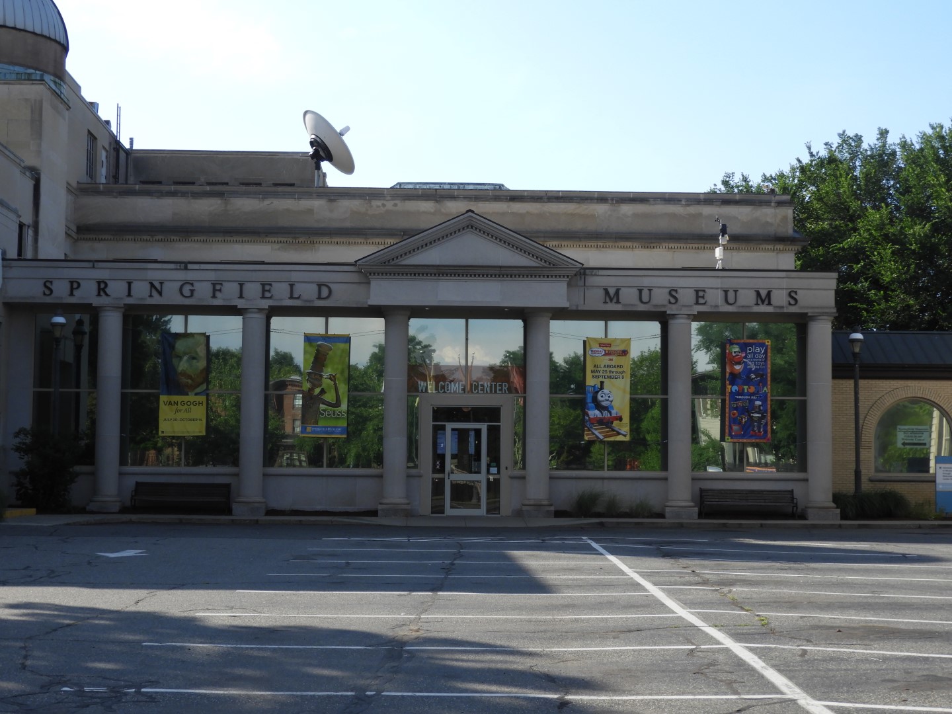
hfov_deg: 32.2
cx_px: 476
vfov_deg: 24.4
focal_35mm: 60
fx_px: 1650
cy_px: 357
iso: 100
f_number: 4.2
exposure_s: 1/500
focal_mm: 10.7
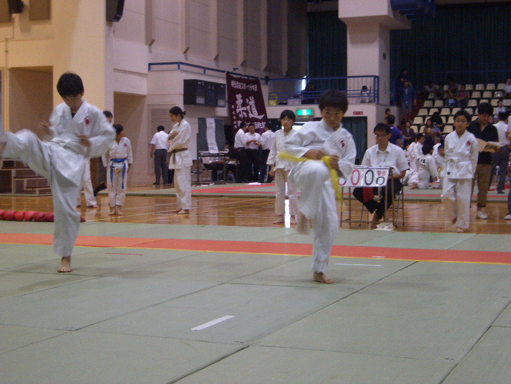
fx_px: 915
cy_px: 192
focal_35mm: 62
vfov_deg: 23.7
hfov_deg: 31.2
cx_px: 256
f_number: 3.5
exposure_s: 1/30
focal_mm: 10.2
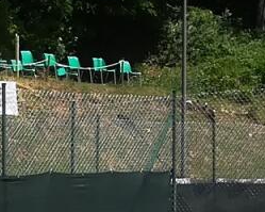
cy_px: 385
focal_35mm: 202
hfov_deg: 9.4
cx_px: -97
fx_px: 1584
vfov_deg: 7.4
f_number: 2.2
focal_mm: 3.83
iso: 50
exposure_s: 1/909
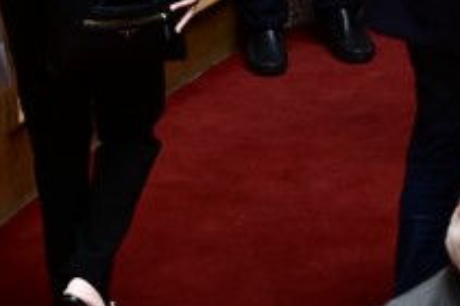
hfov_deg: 3.0
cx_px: 1116
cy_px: -437
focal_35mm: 684
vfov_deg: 2.0
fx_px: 8727
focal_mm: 120
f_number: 4
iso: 800
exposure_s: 1/200
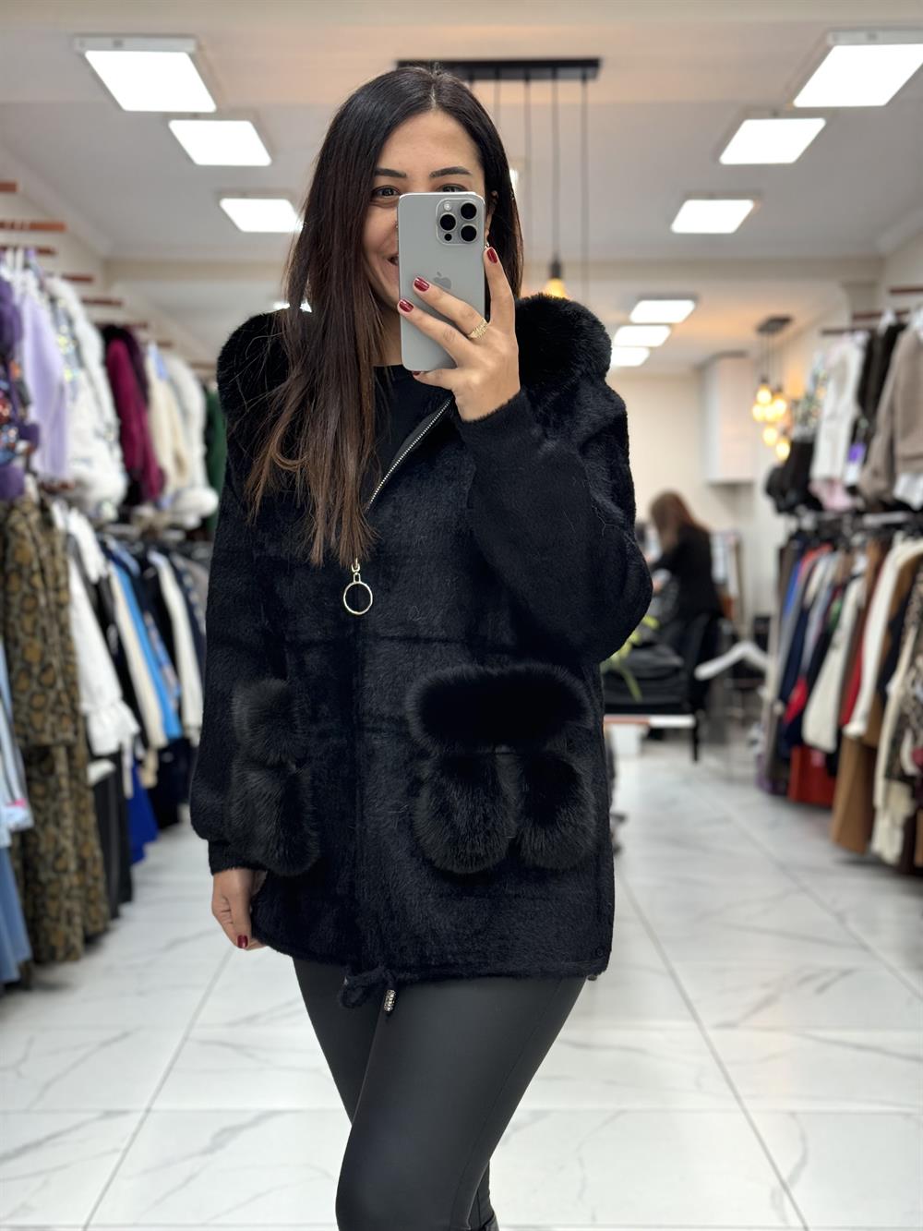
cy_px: 616
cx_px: 462
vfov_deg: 39.7
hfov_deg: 30.3
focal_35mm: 48
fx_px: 1706
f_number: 1.78
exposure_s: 1/50
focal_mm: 6.76
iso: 100
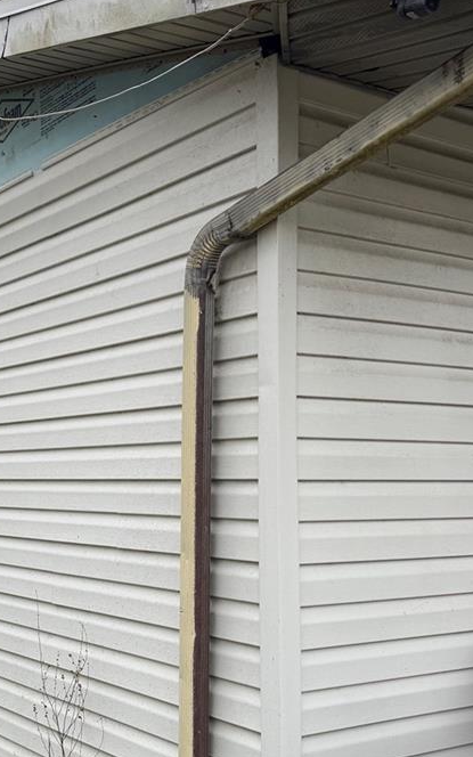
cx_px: 42
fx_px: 949
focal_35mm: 46
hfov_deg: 27.0
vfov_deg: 43.2
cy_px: 459
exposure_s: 1/757
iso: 80
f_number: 1.78
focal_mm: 6.76
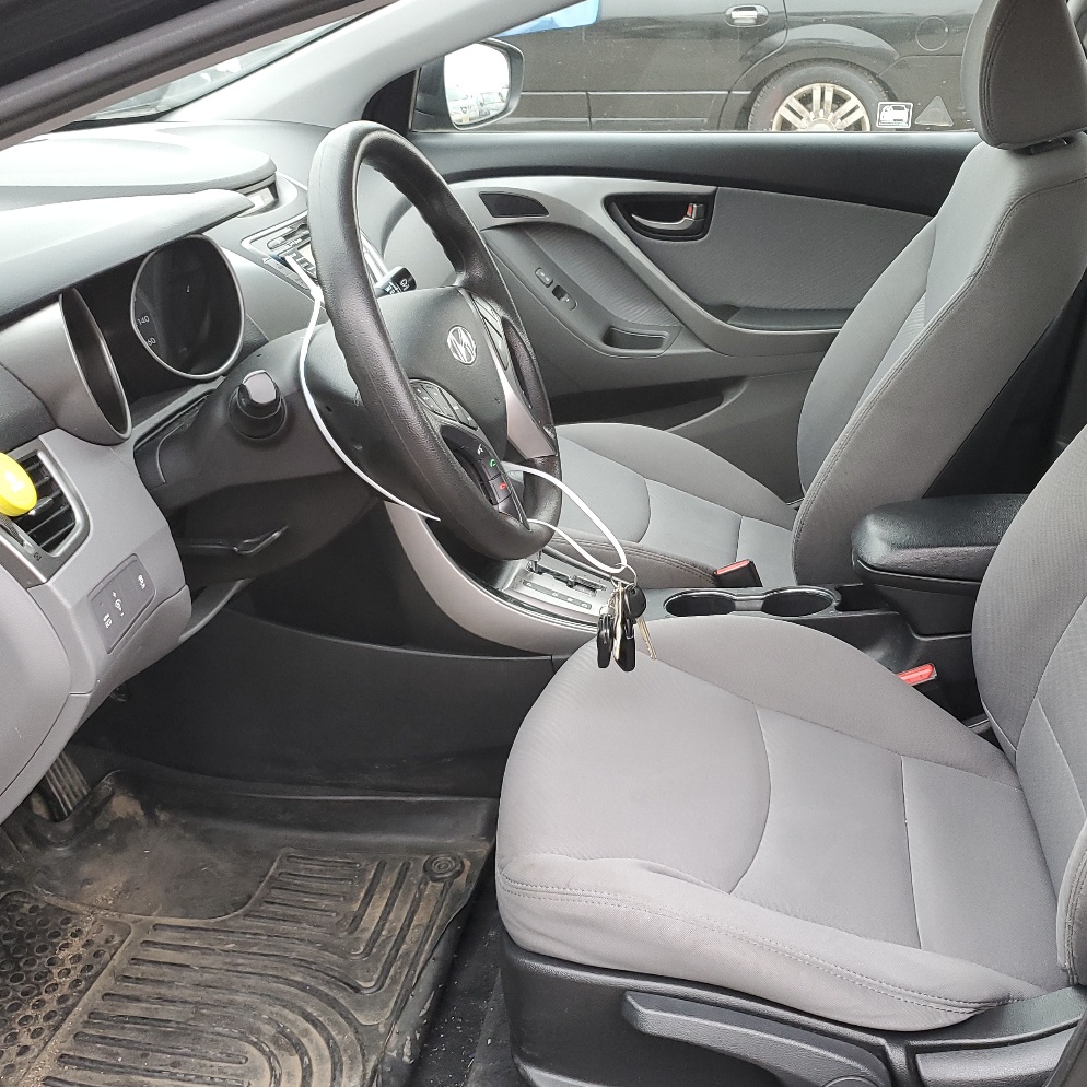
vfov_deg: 44.9
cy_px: 572
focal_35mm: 37
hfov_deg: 44.6
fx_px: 1314
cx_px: 674
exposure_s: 1/60.2
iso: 95
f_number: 1.5
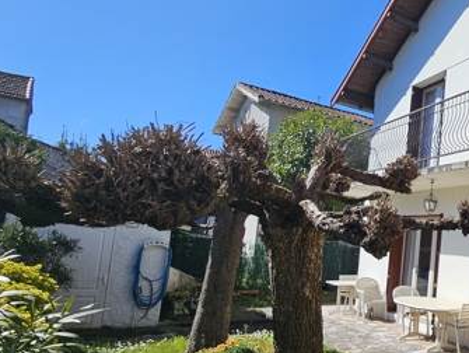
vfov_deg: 45.2
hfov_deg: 43.3
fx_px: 420
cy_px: 217
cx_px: 531
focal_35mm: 31
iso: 50
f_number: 2.2
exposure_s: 1/2752
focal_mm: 2.2
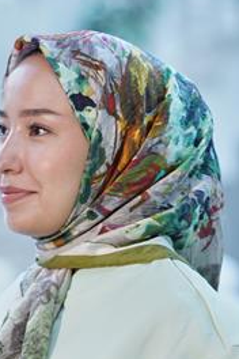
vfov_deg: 9.7
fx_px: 2101
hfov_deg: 6.5
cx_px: 95
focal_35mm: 211
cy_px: 279
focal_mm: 120
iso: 640
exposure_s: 1/200
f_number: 3.5
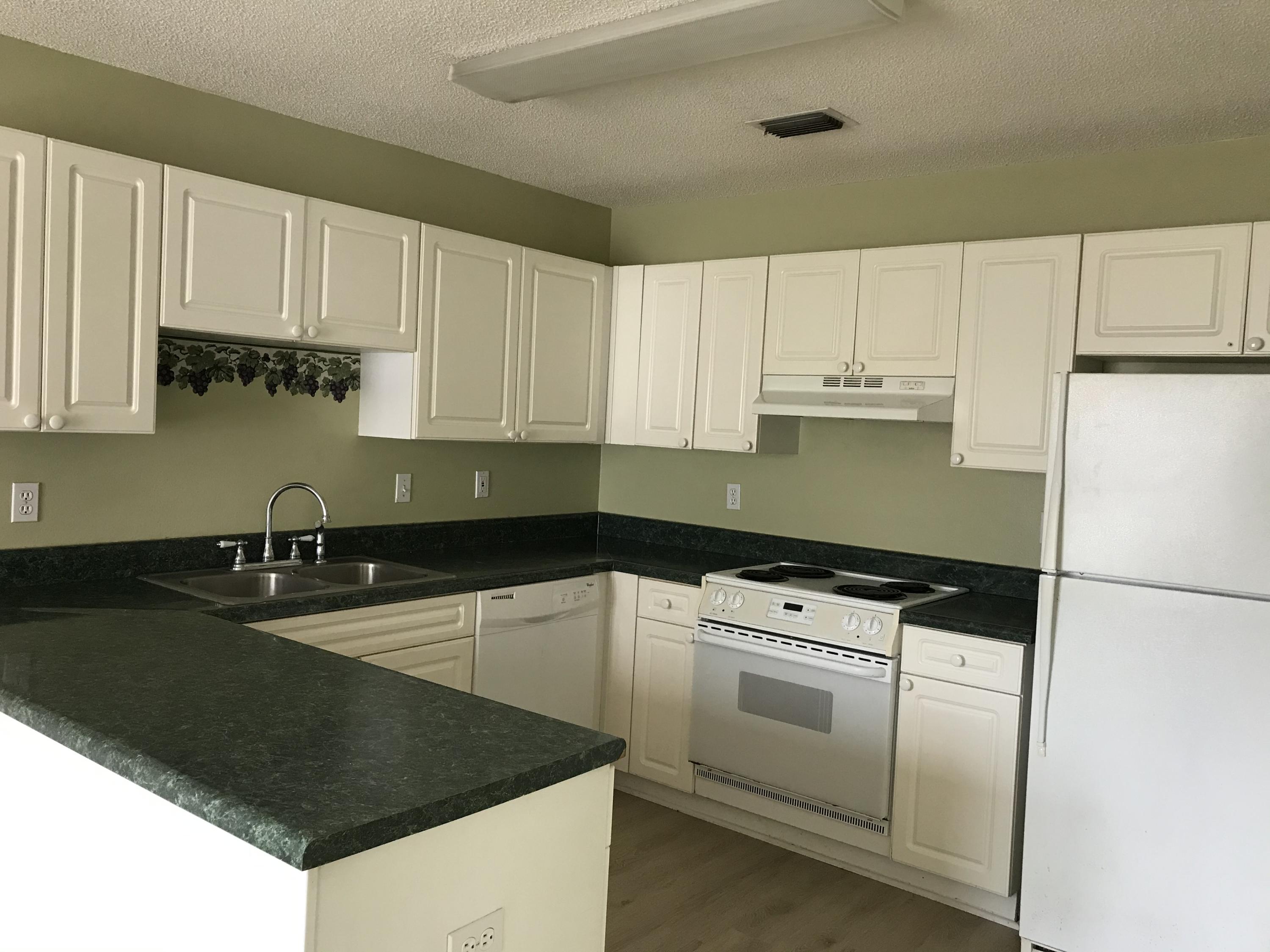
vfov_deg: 49.7
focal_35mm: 28
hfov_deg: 63.4
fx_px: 1027
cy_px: 476
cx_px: 635
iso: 40
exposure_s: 1/30
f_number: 1.8
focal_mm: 3.99
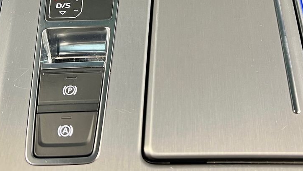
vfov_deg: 24.2
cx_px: 147
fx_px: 378
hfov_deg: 43.7
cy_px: -5
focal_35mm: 47
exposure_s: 1/51
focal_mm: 5.7
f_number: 1.5
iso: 250
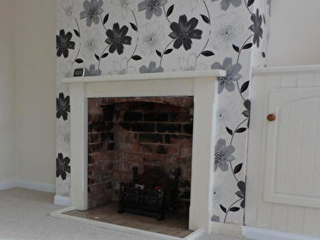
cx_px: 45
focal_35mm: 45
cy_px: 167
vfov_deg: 31.8
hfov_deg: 39.6
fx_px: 416
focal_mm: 4.3
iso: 100
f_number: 4.1
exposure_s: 1/34
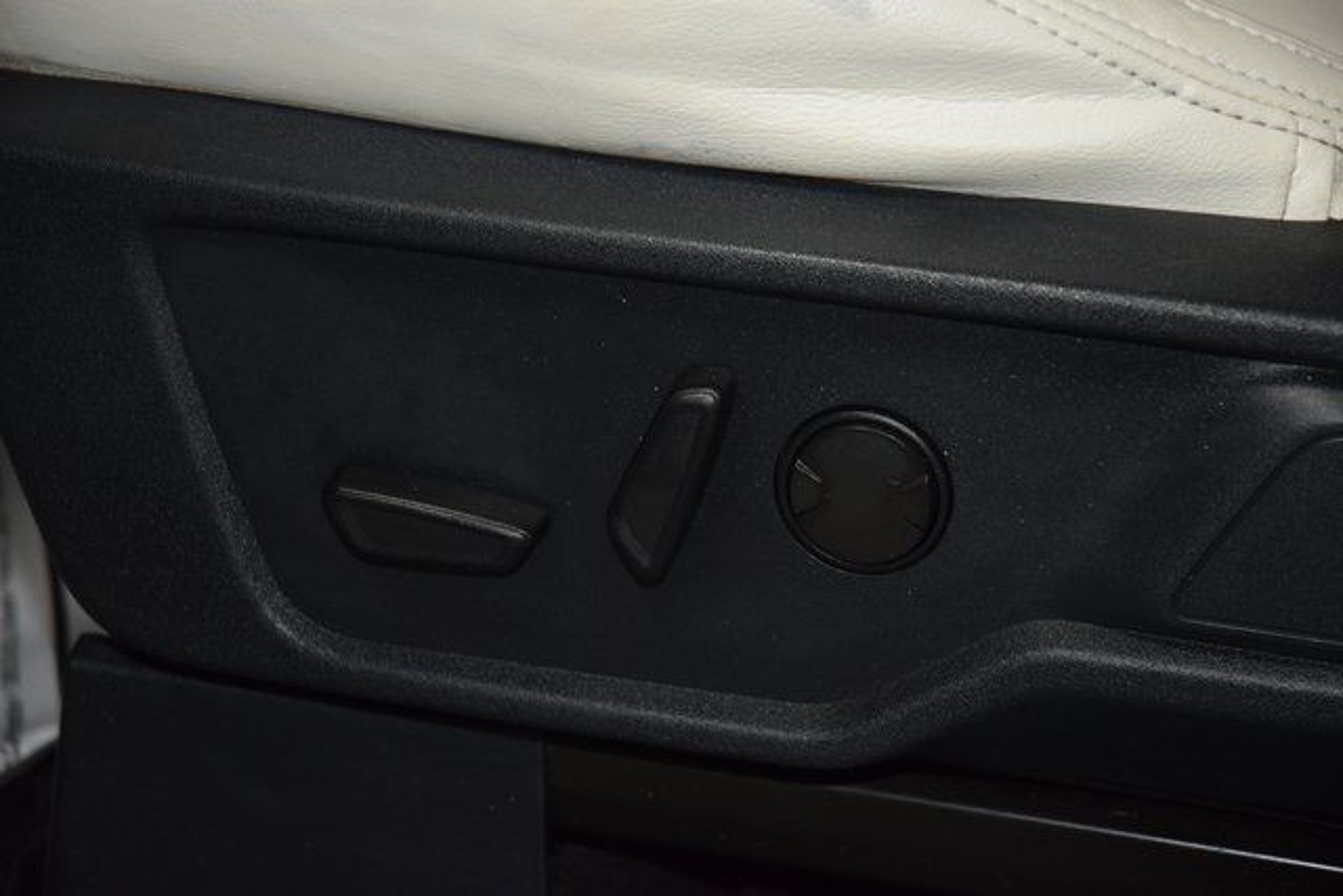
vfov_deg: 13.0
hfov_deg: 19.5
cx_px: 672
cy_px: 448
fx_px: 3918
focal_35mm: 105
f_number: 4.5
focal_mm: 70
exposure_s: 1/100
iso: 1600
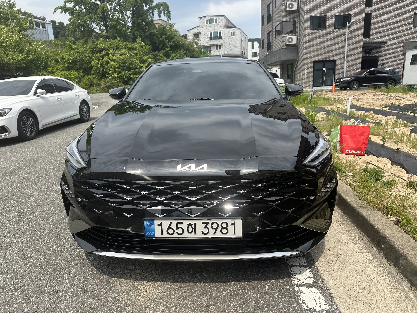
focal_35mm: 24
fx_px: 289
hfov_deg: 71.6
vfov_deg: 56.8
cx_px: 208
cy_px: 156
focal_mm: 6.86
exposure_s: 1/3155
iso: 80
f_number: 1.78
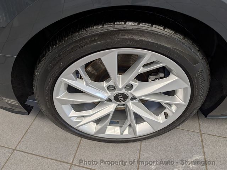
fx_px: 157
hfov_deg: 71.6
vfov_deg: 56.8
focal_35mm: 24
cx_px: 114
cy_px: 85
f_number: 1.68
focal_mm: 6.9
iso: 34
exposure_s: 1/120
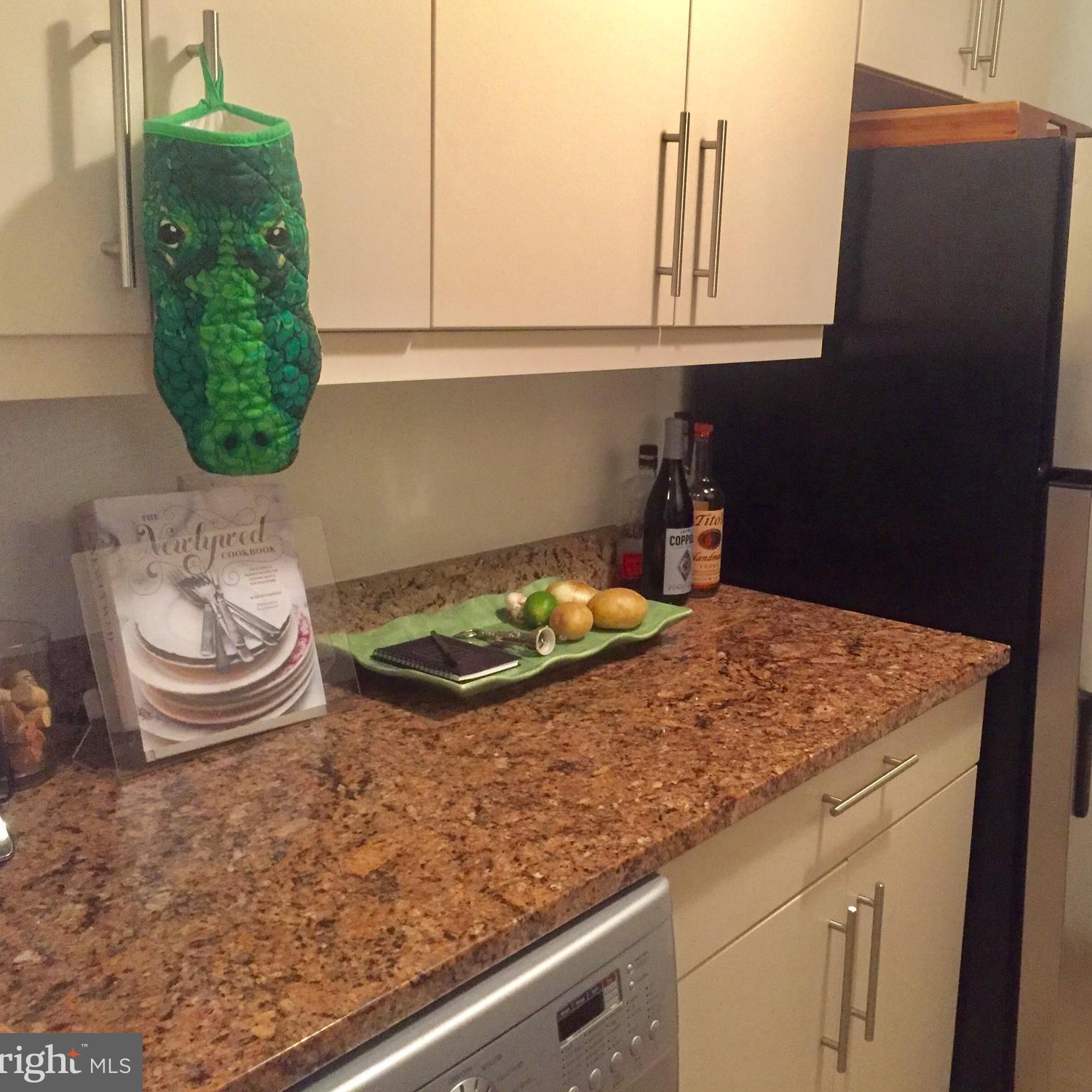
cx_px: 706
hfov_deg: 46.6
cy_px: 534
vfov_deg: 47.2
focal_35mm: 35
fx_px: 1249
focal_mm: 4.15
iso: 250
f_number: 2.2
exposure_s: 1/30
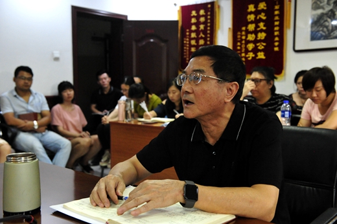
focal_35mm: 42
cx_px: 168
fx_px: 393
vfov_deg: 31.9
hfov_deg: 46.4
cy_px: 112
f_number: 5
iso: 6400
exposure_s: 1/125
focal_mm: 42
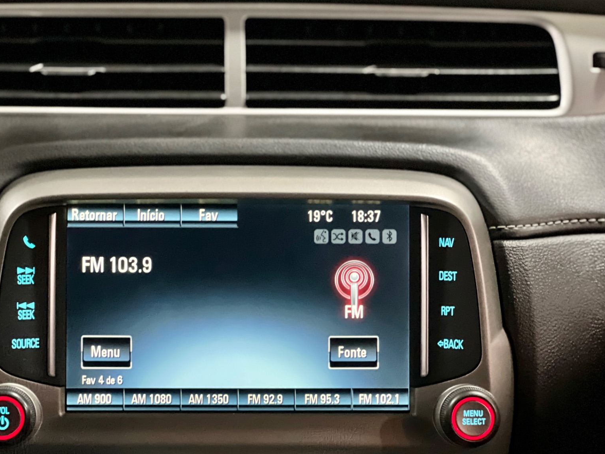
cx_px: 246
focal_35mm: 97
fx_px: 1695
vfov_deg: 15.2
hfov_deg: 20.2
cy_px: 239
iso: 800
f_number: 2.8
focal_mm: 9
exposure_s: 1/15
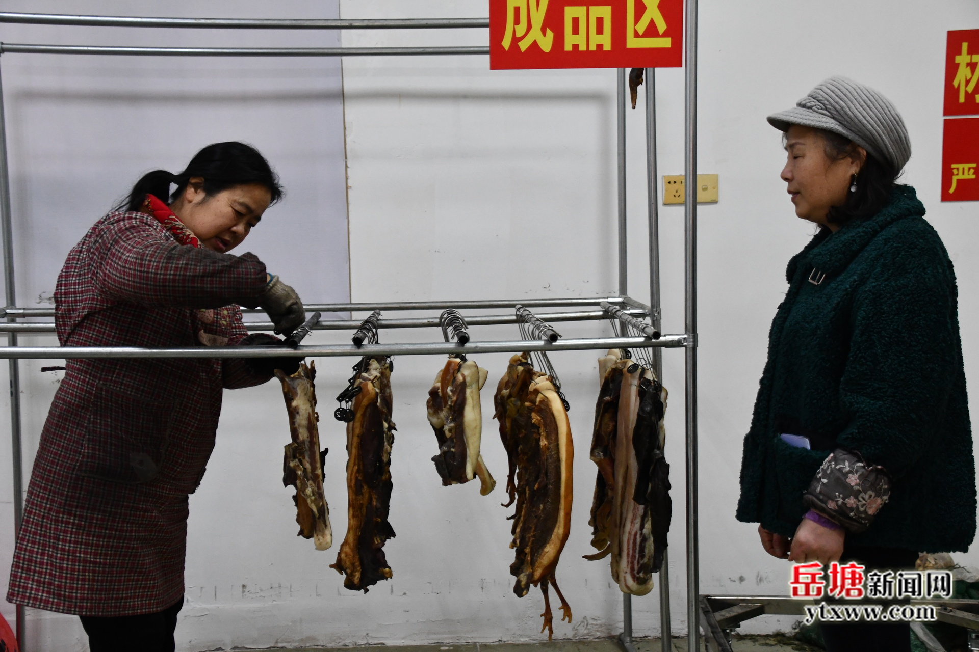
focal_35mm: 48
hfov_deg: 41.1
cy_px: 326
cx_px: 490
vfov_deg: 28.1
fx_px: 1305
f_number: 4
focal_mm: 32
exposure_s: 1/125
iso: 2200
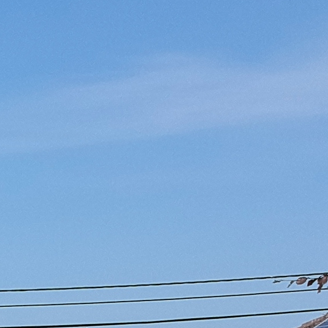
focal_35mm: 153
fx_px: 1640
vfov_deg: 11.0
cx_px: -675
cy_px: 488
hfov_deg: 9.1
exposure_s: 1/1250
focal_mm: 4.49
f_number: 2.6
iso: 100
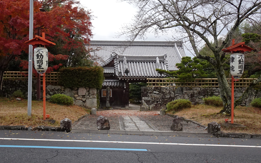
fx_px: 292
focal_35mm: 41
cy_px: 84
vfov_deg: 31.3
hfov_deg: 48.2
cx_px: 129
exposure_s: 1/320
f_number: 4
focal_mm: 6.44
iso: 250
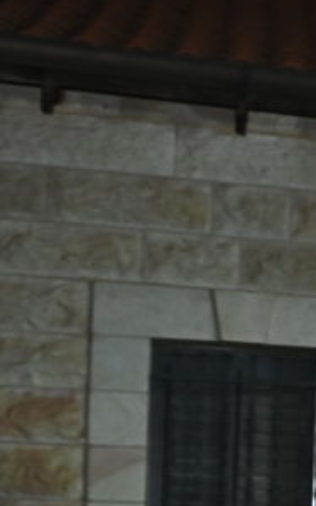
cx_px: 1061
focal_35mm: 138
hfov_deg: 7.8
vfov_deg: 14.9
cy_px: 523
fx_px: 1905
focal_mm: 29
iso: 2500
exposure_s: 1/200
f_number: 6.3
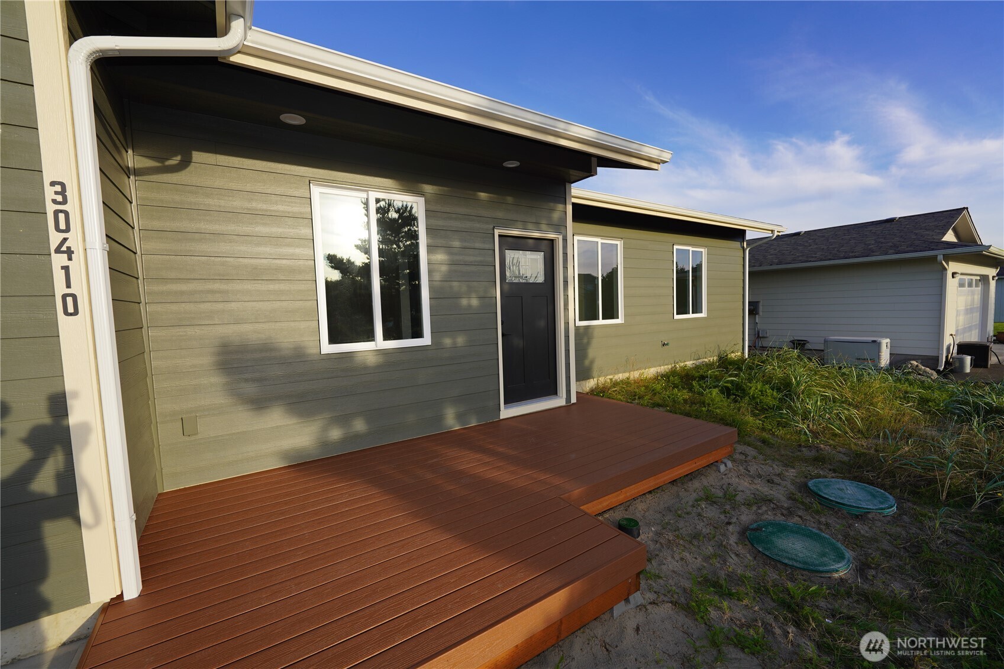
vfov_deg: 81.2
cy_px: 334
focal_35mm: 14
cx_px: 502
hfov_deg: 104.3
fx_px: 390
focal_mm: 14
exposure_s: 1/400
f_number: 5
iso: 100
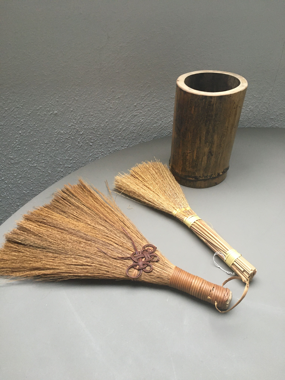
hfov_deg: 48.2
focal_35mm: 29
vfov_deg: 61.7
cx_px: 142
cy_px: 190
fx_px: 318
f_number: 2.2
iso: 125
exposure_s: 1/30
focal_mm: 4.15
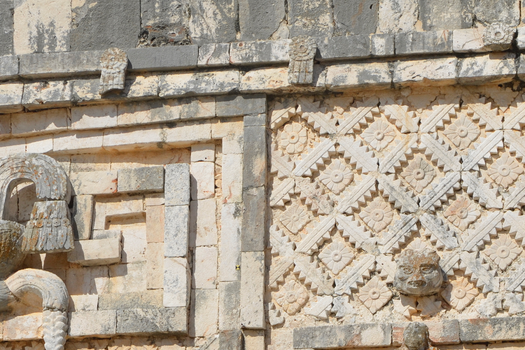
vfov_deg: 6.8
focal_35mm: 203
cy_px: 316
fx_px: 2960
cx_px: 175
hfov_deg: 10.1
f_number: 8
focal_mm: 70
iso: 180
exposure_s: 1/1000
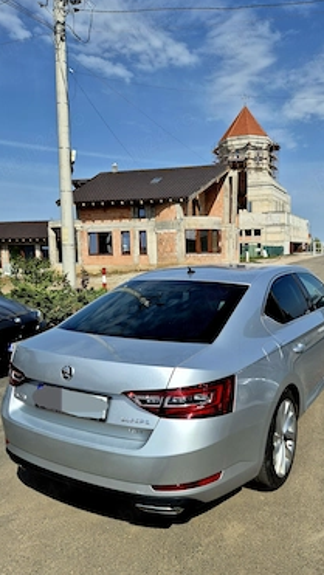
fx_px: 412
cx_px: 198
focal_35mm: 27
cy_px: 293
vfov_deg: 69.8
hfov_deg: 42.7
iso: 25
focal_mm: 5.4
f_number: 1.8
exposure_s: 1/3333
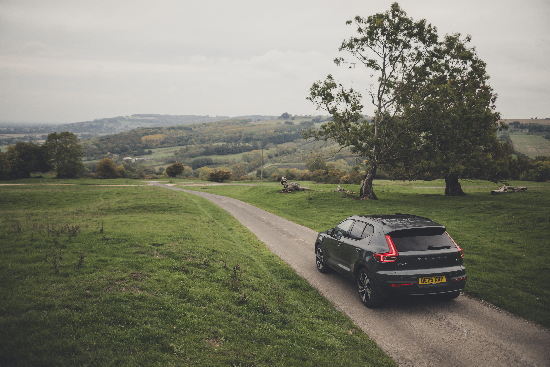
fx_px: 367
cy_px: 184
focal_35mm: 24
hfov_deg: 73.7
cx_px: 275
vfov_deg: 53.1
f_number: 1.4
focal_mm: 24
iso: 320
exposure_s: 1/640
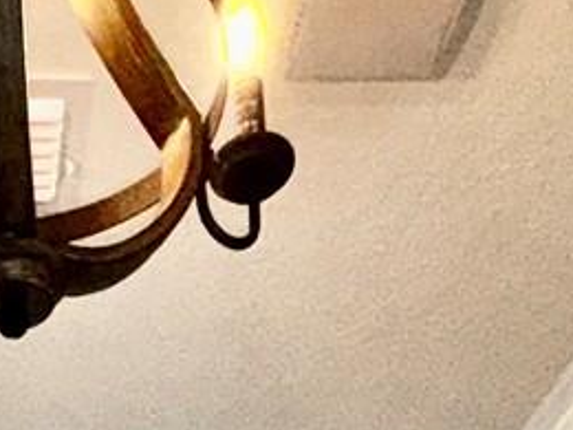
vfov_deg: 11.9
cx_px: 20
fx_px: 1424
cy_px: 1173
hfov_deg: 22.0
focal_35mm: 86
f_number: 2.2
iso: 32
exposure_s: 1/233
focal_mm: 2.22
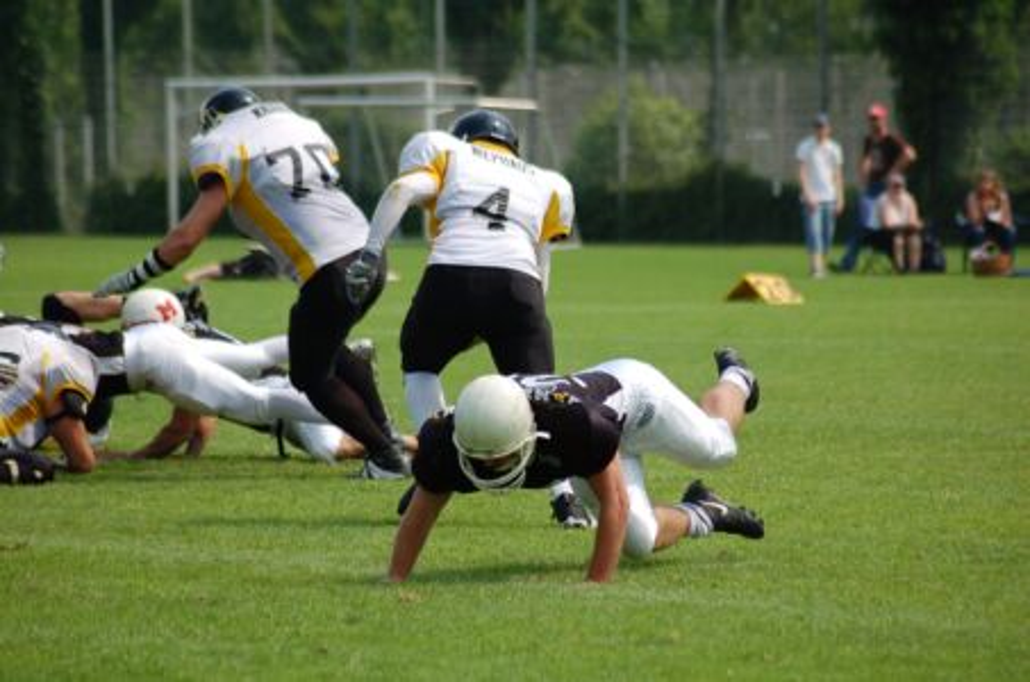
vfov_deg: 5.4
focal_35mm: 255
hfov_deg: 8.1
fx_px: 7280
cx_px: 515
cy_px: 341
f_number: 5
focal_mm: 170
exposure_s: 1/1250
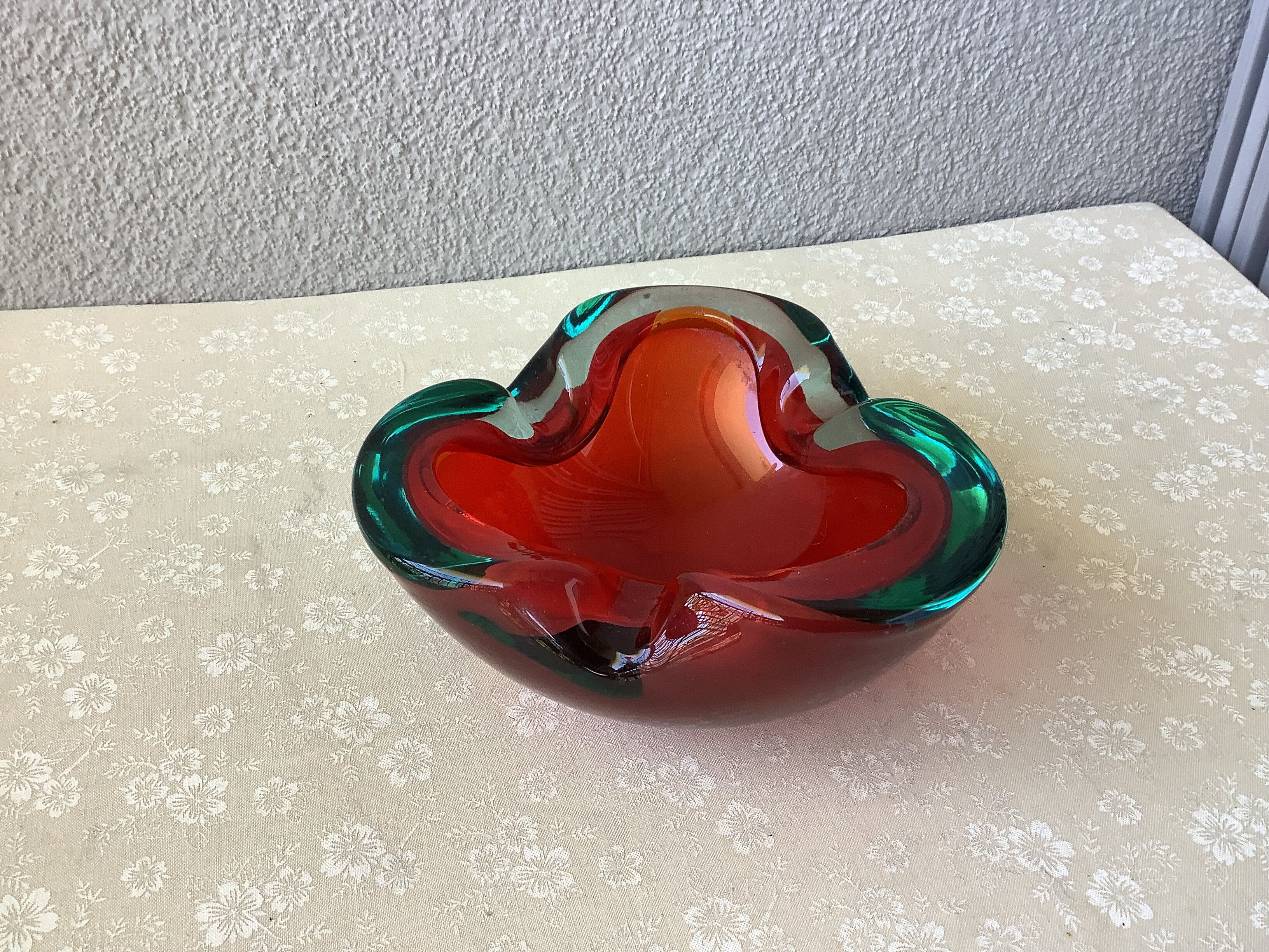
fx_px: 1136
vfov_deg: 45.4
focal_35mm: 31
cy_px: 476
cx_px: 634
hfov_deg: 58.4
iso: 50
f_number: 2.4
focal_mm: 3.3
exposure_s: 1/60
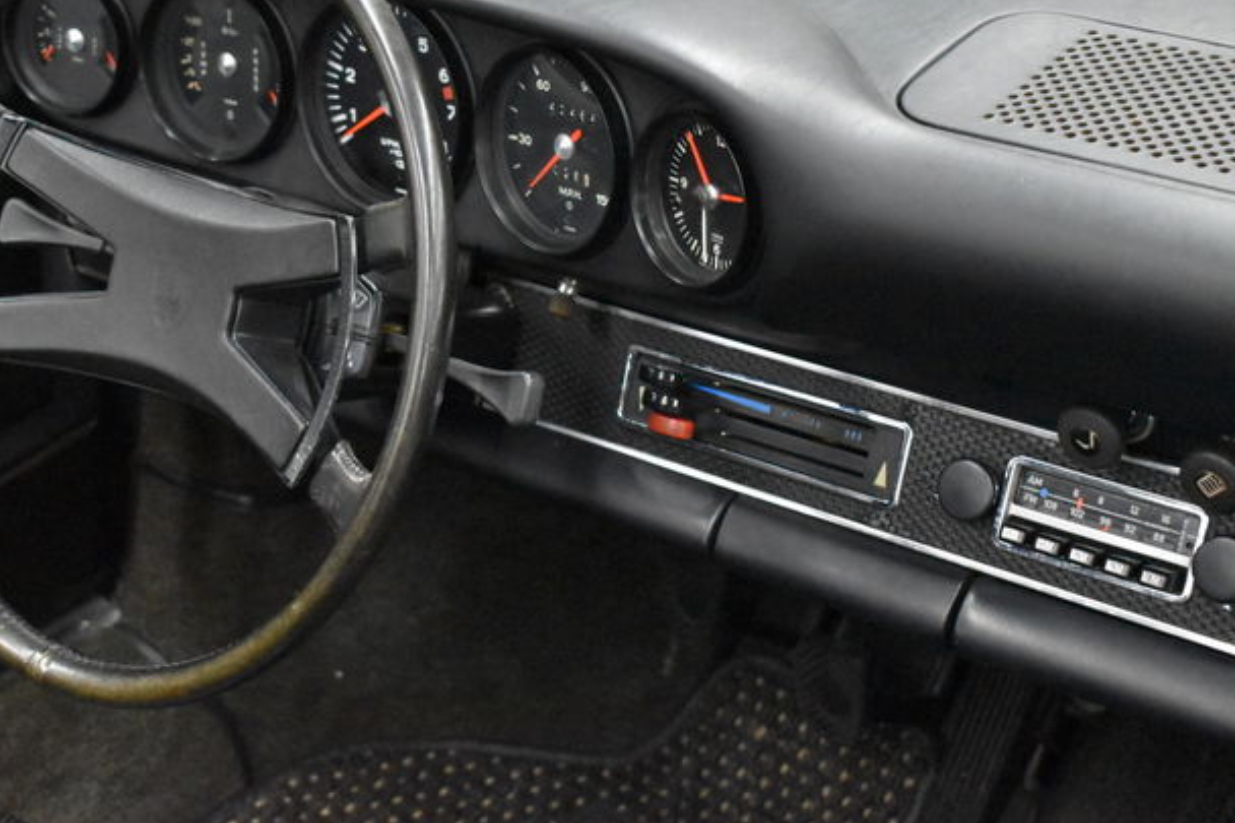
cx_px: 536
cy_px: 370
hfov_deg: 28.1
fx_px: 2469
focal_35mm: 72
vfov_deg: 18.9
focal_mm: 38
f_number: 4.8
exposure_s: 1/125
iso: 9000
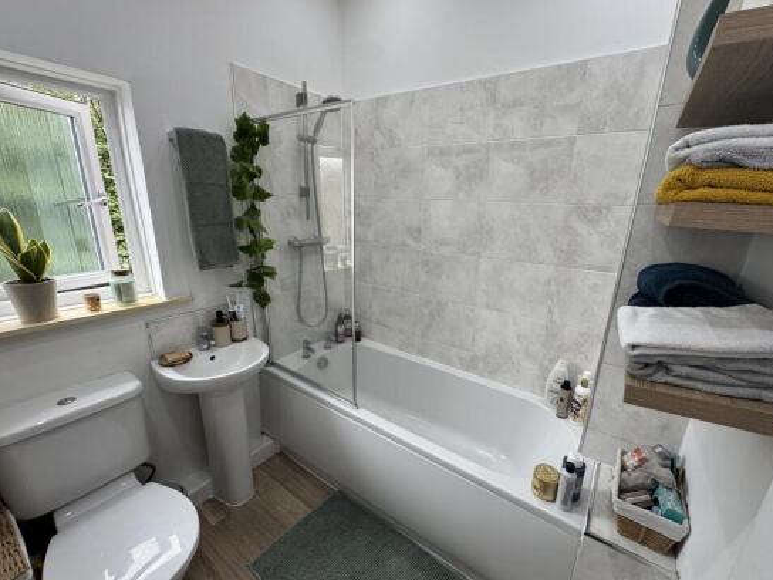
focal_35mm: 15
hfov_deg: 98.1
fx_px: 335
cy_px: 299
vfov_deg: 81.7
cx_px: 401
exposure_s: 1/100
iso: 125
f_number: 2.2
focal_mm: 2.22
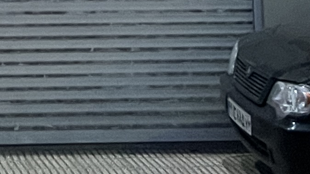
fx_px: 1389
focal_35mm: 169
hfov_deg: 12.6
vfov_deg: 6.1
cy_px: -507
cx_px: 8
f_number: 1.6
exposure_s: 1/44
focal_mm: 5.1
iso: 500
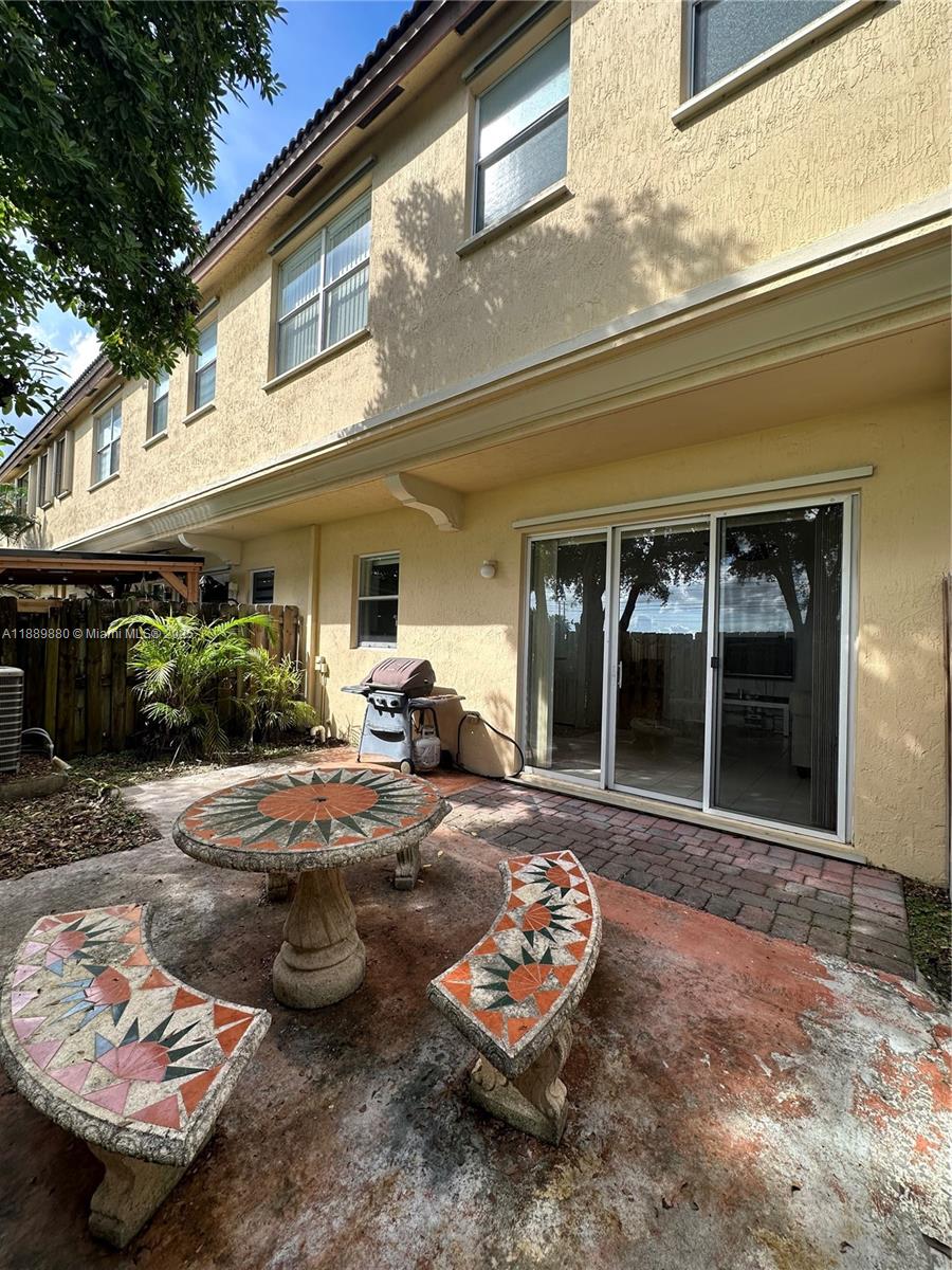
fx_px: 513
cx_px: 476
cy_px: 635
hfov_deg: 85.7
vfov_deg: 102.1
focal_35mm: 14
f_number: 2.2
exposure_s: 1/400
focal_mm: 2.22
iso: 40
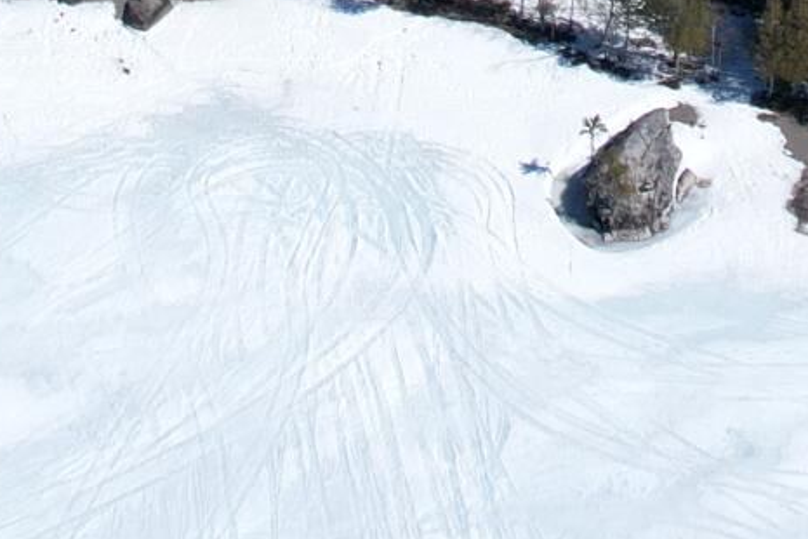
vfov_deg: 8.7
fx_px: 3187
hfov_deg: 14.4
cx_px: 634
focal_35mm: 142
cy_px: -821
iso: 100
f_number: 2.8
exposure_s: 1/3000
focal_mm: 8.38
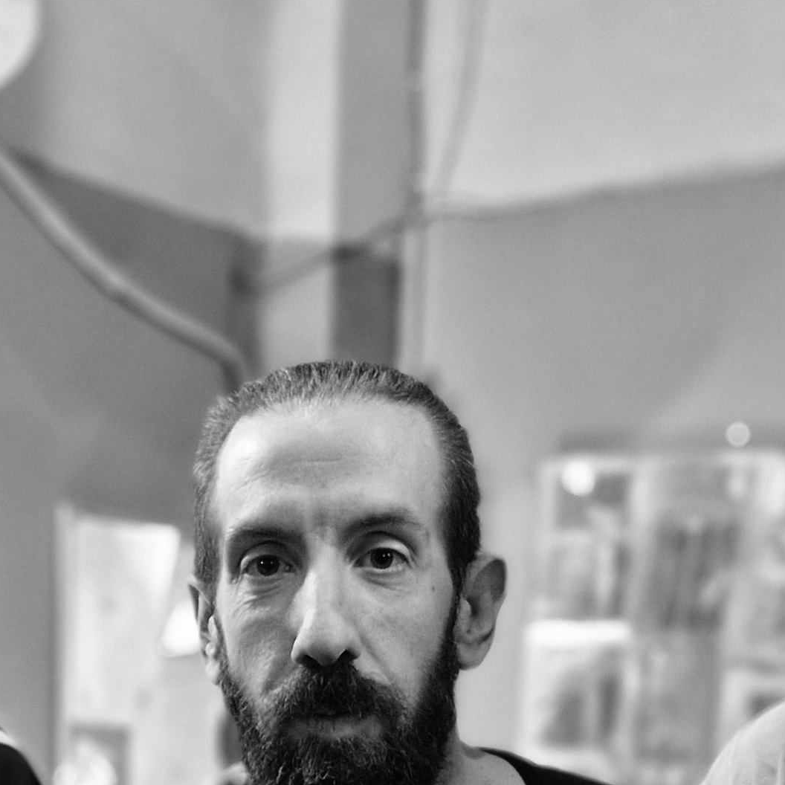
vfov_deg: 21.5
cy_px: 824
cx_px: 21
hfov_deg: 21.8
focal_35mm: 77
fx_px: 1976
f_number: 1.8
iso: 640
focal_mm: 5.54
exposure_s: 1/25
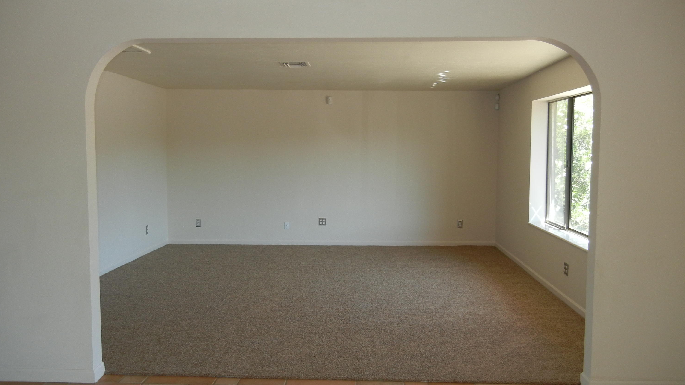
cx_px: 343
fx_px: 599
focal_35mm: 33
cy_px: 200
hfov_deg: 59.5
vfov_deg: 35.6
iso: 160
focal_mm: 5.4
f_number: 3.5
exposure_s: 1/81.2
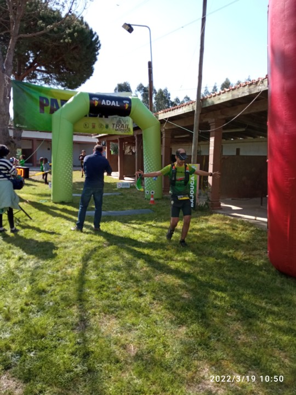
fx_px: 308
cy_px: 198
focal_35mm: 27
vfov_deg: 65.3
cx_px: 148
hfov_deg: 51.4
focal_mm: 3.79
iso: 111
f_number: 2.2
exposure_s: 1/466
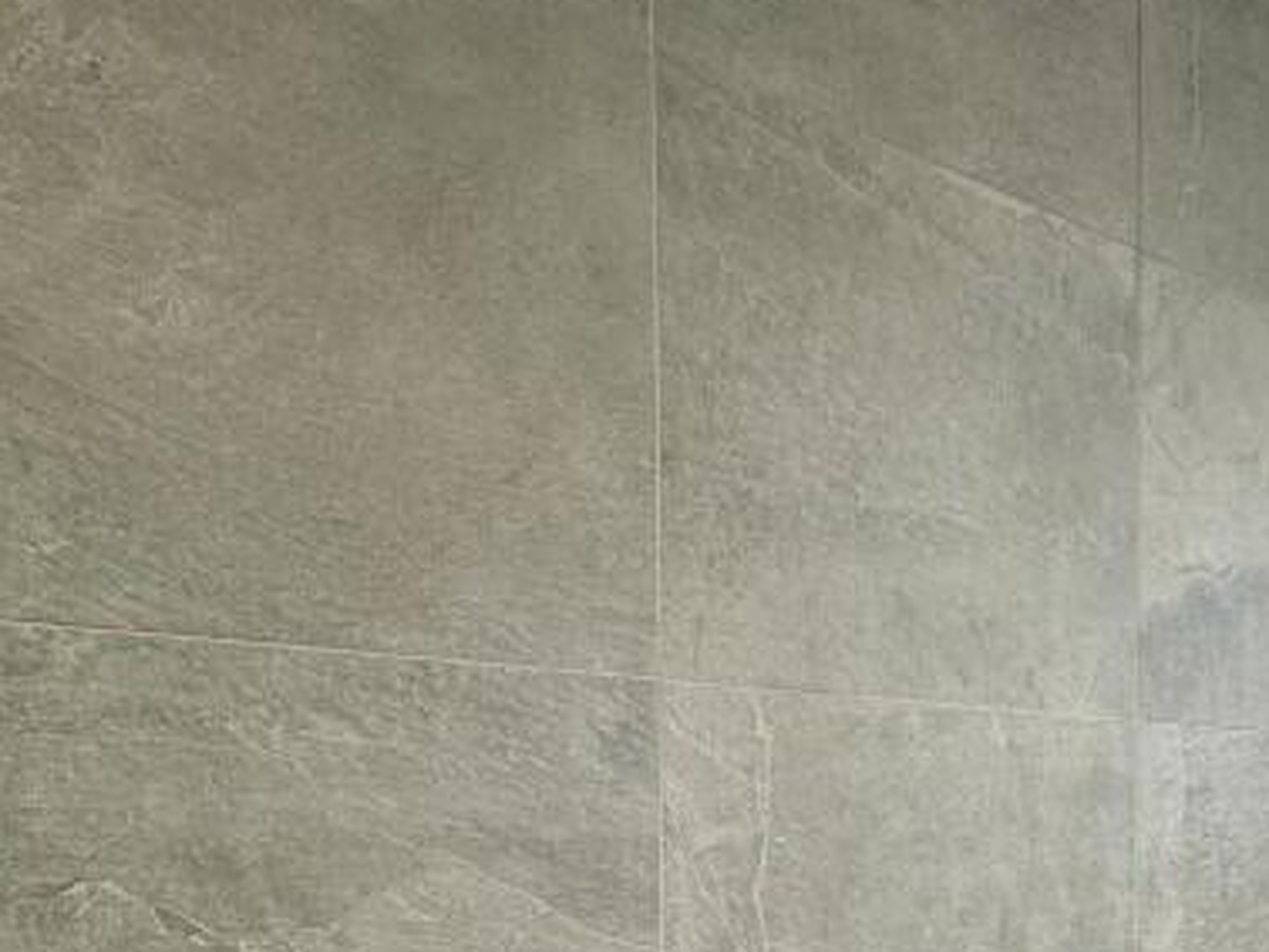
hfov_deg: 41.0
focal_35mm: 38
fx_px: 1393
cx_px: 1340
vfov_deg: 35.1
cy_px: 891
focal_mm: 2.22
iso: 200
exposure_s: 1/100
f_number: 2.2
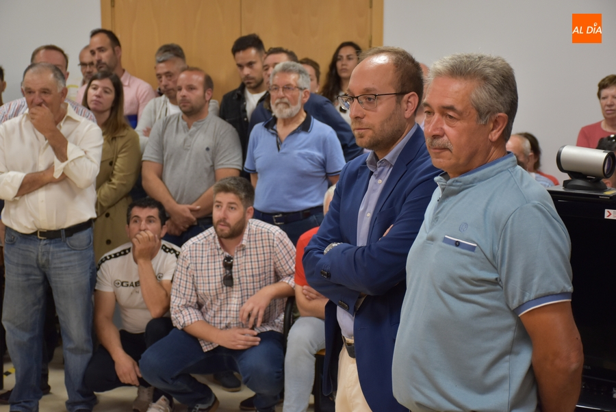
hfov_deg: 26.0
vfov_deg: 17.5
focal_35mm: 78
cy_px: 206
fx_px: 1336
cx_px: 308
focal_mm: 52
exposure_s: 1/60
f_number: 4.8
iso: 1000
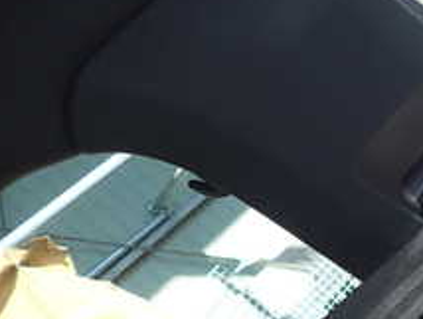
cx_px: 577
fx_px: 856
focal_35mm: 70
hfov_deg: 23.8
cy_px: 228
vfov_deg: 20.9
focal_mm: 4.5
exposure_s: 1/100
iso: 100
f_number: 2
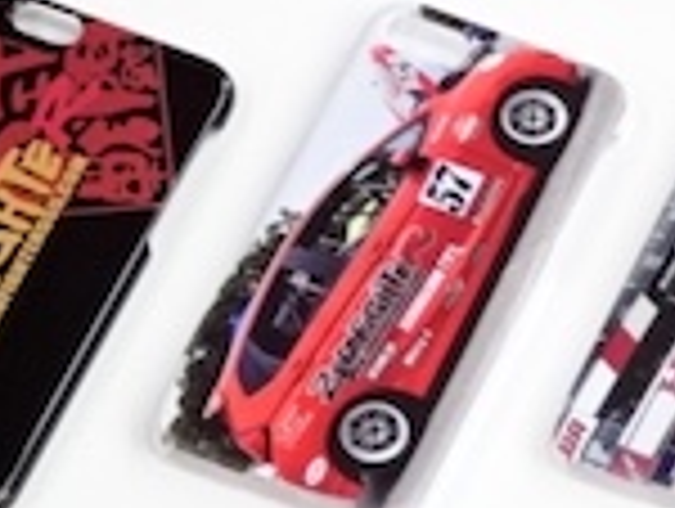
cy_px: 306
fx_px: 6601
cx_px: 598
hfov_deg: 5.8
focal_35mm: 338
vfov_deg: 4.4
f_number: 5.6
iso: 800
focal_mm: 21.66
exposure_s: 1/20
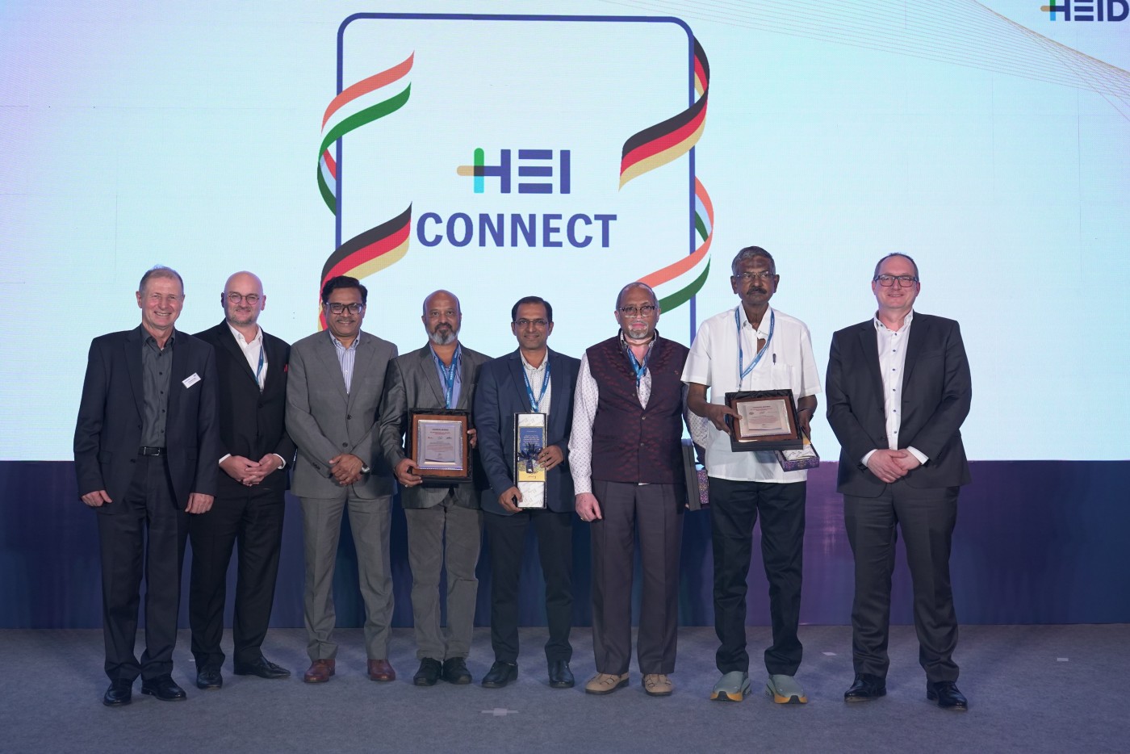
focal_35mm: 39
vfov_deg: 34.2
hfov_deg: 49.5
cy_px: 377
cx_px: 565
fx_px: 1224
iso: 1600
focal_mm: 39
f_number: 6.3
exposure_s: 1/160
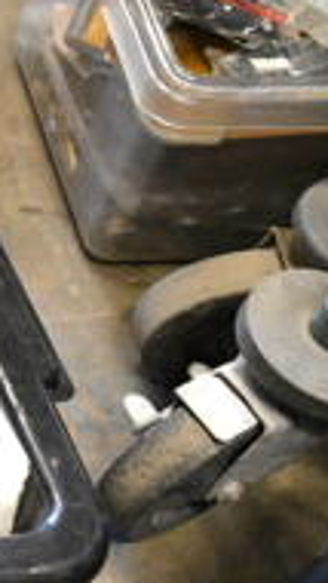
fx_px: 1406
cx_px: -420
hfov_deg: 11.4
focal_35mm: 91
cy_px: 150
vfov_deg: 23.2
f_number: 4.5
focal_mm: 18
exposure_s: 1/80
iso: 6400
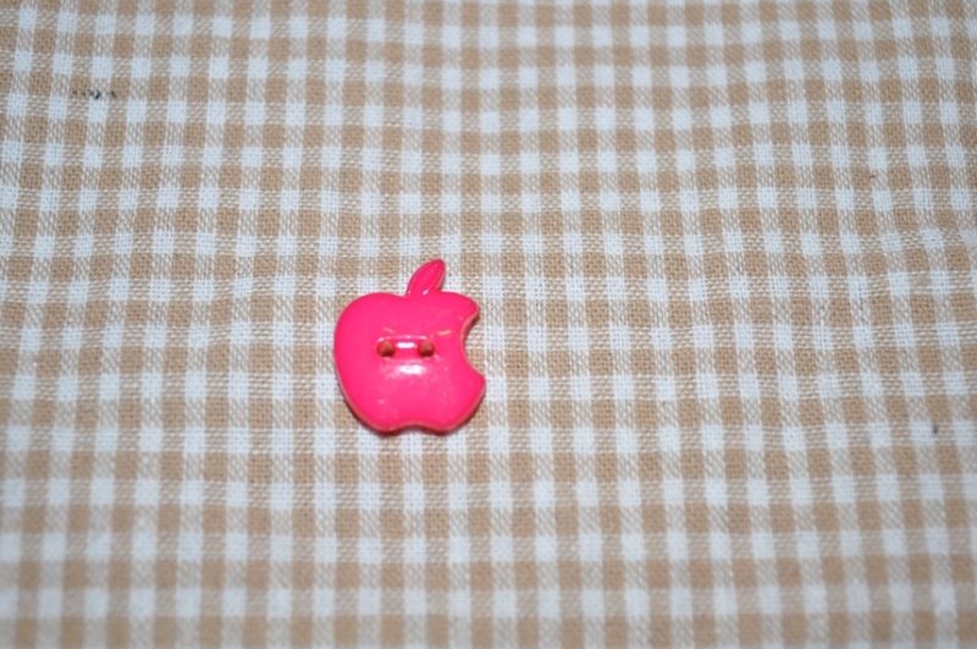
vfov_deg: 23.7
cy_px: 324
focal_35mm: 57
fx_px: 1545
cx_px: 488
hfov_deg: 35.1
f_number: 5
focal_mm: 38
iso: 200
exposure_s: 1/60
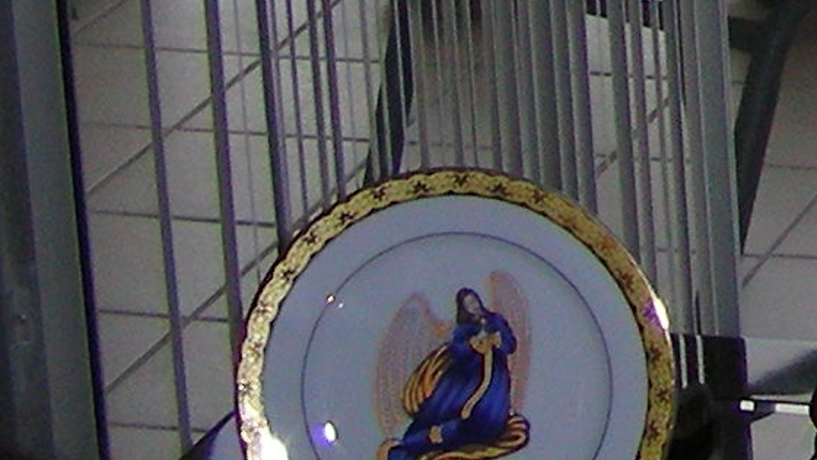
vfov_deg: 5.6
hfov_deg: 9.3
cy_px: -735
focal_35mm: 208
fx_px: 4506
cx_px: 1945
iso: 50
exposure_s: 1/153
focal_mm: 6.3
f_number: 4
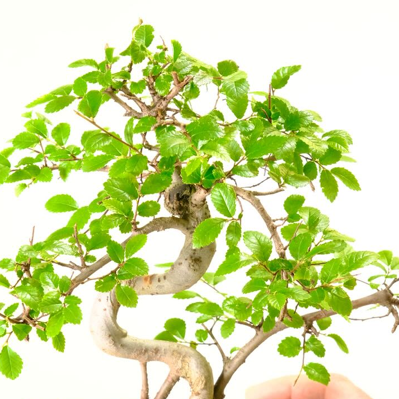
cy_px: 290
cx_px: 162
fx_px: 2386
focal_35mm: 183
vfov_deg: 9.5
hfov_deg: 9.6
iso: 2500
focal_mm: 80
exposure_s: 1/30
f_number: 8
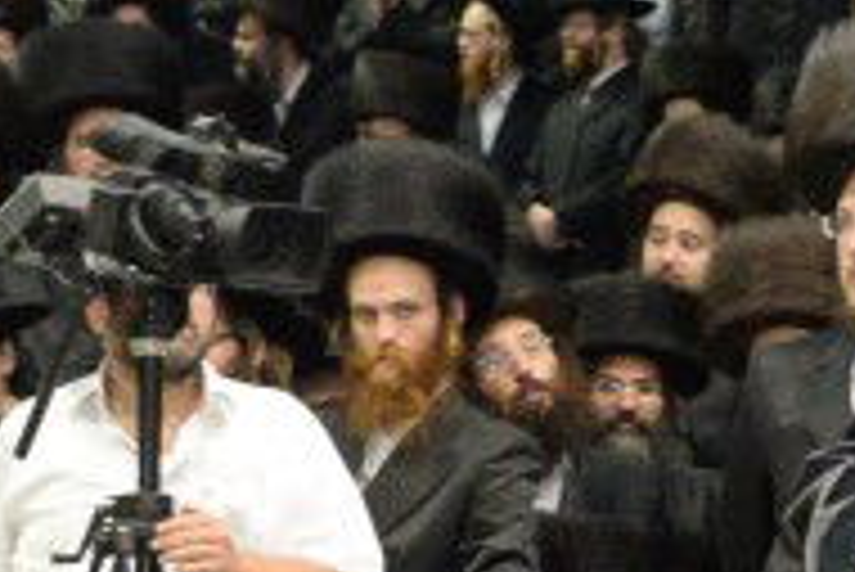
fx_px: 5181
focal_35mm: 218
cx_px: 1125
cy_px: 788
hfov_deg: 9.3
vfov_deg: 6.3
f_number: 6.3
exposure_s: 1/100
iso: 5000
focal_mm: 36
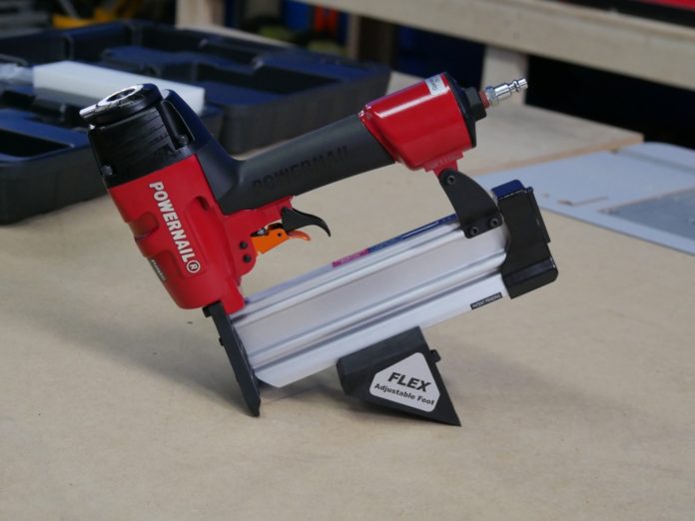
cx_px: 348
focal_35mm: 80
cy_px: 260
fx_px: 1606
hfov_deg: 24.4
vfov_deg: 18.4
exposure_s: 1/100
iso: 2500
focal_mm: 40
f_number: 4.7
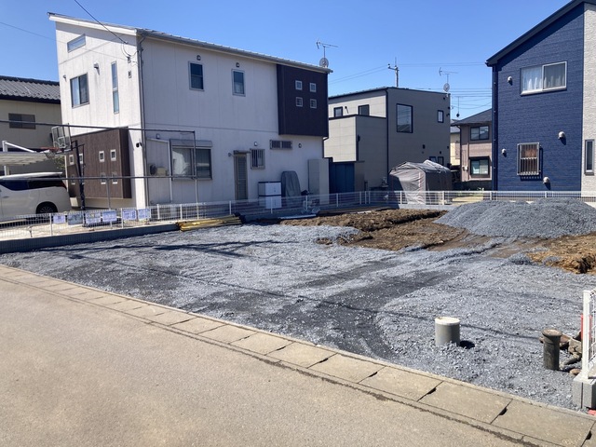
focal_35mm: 28
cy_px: 224
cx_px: 298
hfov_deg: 63.4
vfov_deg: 49.7
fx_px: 482
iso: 20
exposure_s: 1/1453
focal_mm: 3.99
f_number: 1.8
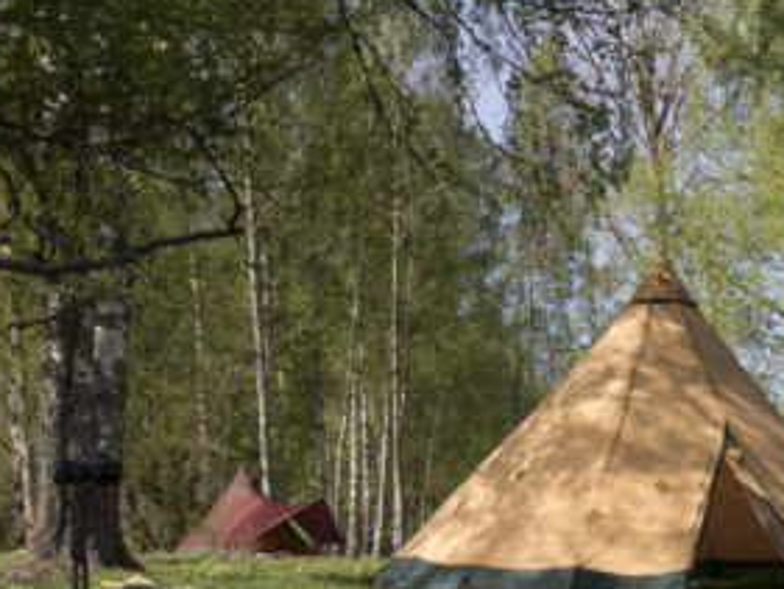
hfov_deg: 24.9
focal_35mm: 74
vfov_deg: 19.7
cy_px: 484
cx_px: 804
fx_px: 1677
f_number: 13
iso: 200
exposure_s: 1/160
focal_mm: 36
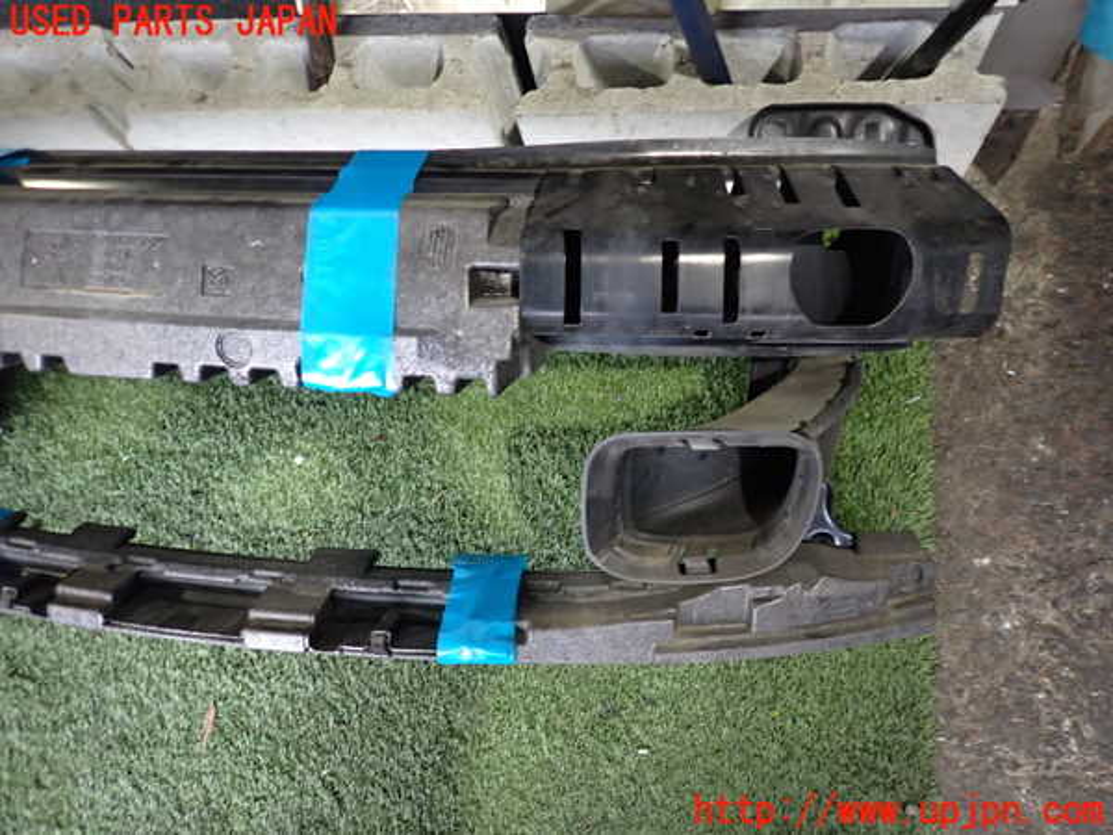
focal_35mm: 25
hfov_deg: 69.4
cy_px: 418
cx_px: 556
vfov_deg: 54.9
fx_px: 804
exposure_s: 1/30
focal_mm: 4.5
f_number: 2
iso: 400
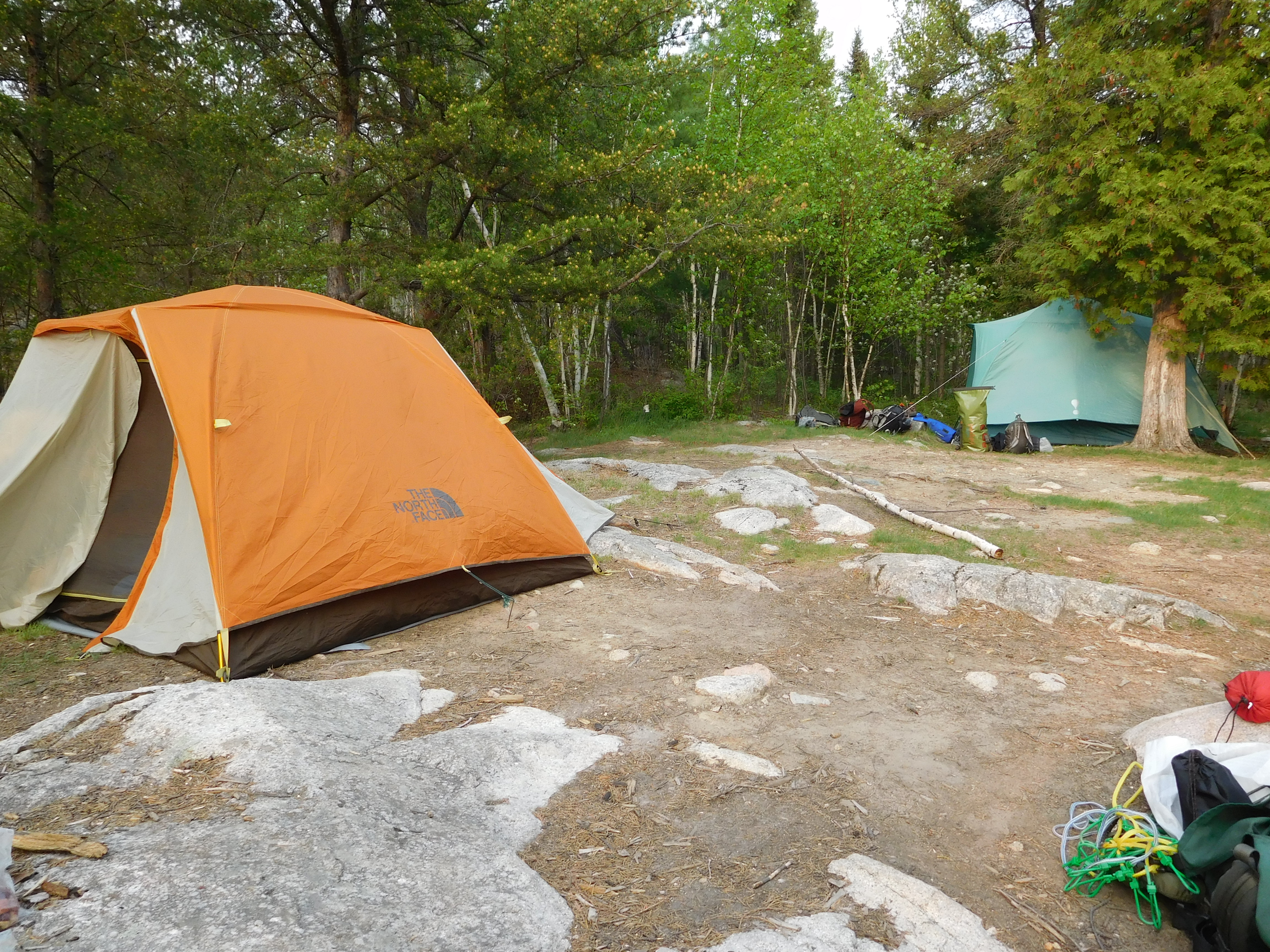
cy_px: 476
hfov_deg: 69.4
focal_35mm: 25
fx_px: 917
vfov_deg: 54.9
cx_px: 635
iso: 125
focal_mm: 4.5
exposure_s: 1/160
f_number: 3.4
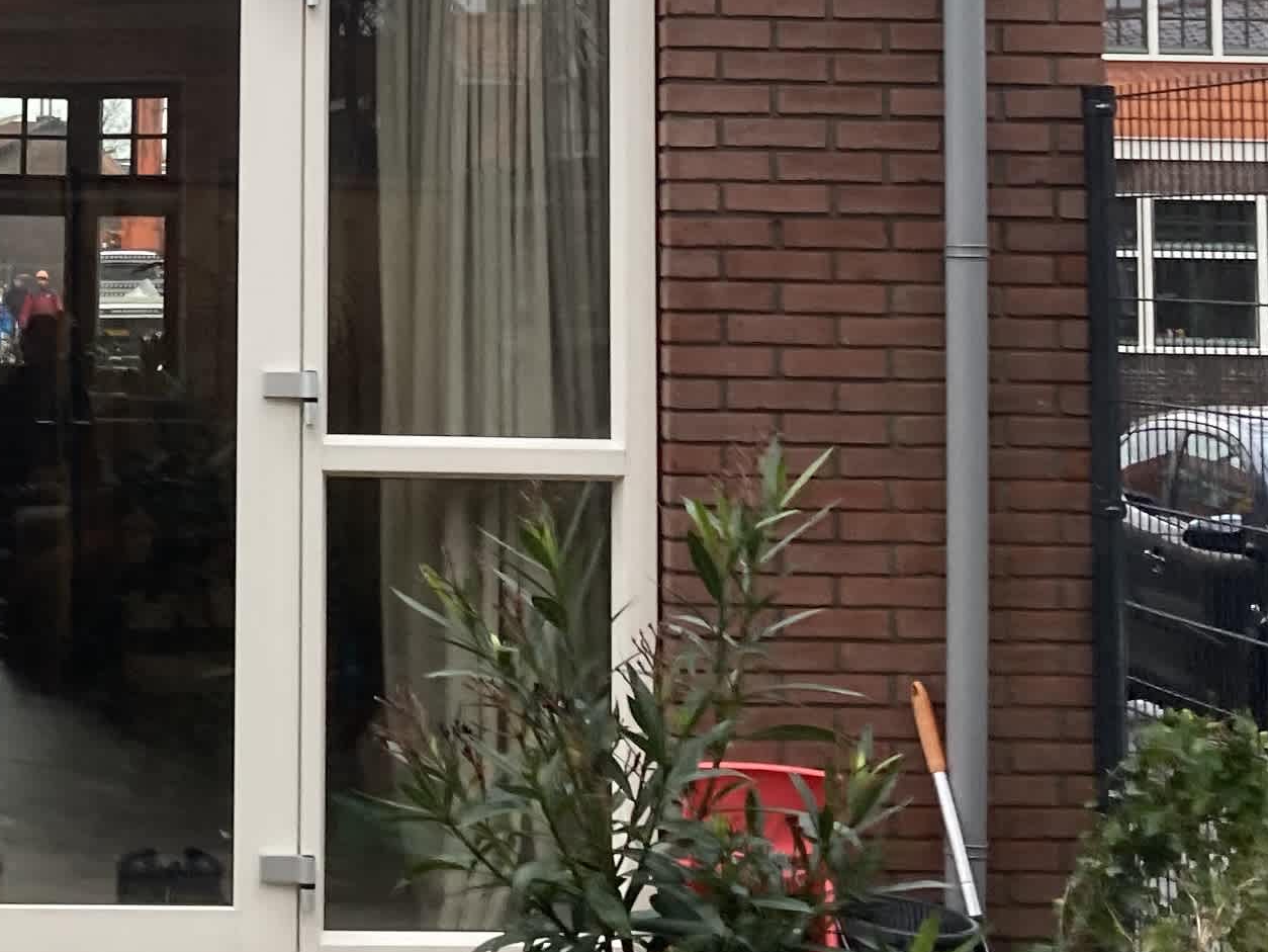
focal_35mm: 90
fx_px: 3297
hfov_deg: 21.1
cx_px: 40
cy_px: -45
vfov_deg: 16.0
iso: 40
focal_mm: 4
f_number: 1.8
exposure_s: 1/121
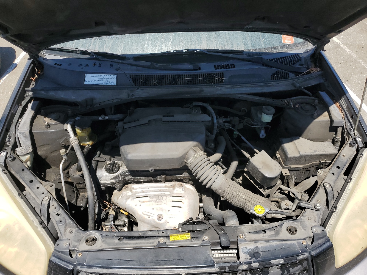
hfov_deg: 67.3
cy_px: 138
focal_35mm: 26
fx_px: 276
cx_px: 184
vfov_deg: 53.1
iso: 50
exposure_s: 1/2000
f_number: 1.5
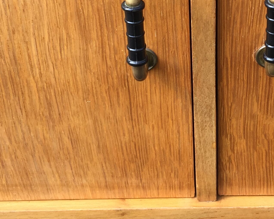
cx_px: 212
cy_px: 26
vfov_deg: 20.6
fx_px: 592
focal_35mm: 73
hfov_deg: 25.7
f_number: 2.2
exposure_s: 1/191
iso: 32
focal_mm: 4.15
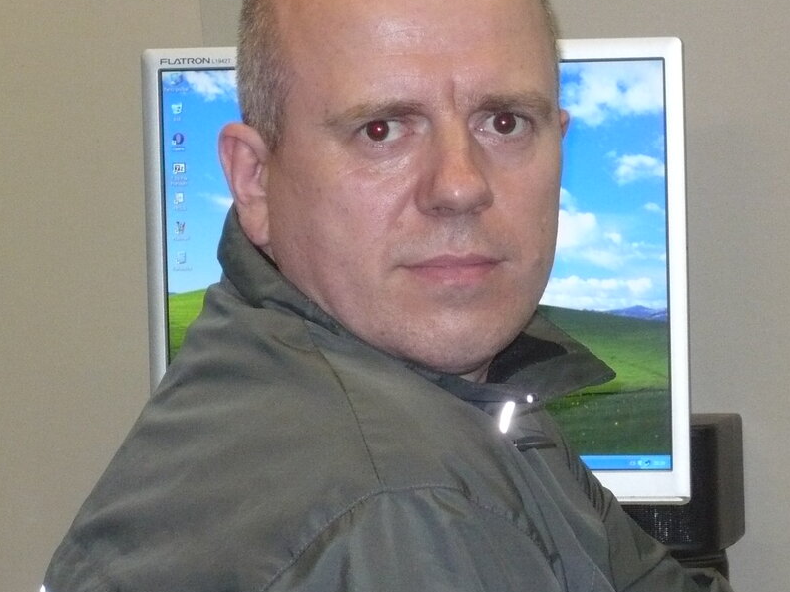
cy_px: 282
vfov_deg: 9.5
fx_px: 3560
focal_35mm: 156
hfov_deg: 12.7
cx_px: 498
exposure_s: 1/30
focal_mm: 17
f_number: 4.9
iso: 400
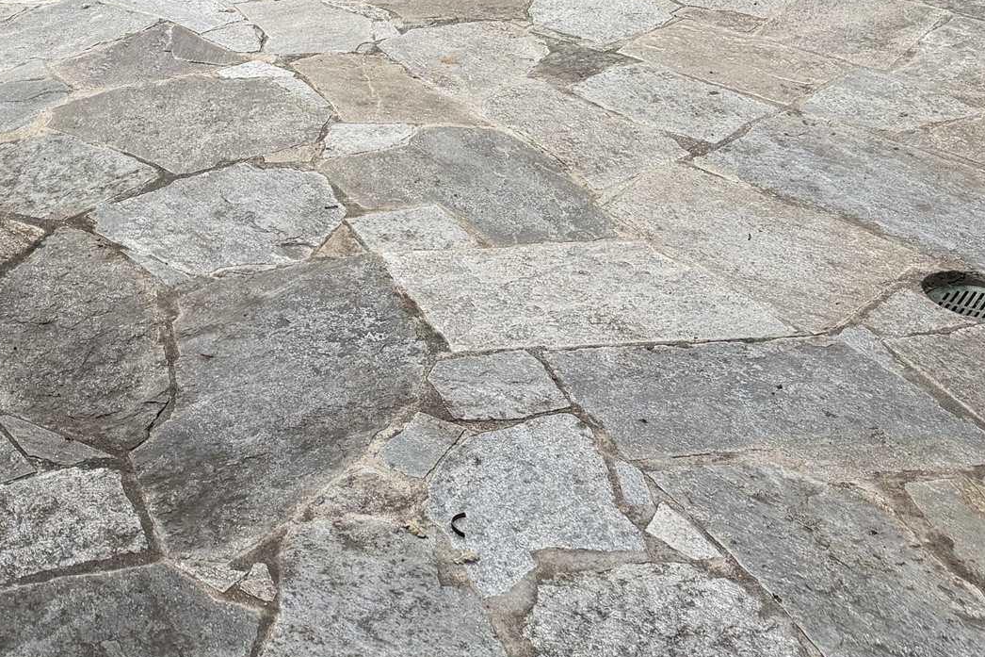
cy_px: -355
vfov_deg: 20.6
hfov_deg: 35.1
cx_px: 196
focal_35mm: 55
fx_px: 1505
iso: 100
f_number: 1.78
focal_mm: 6.76
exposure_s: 1/1949
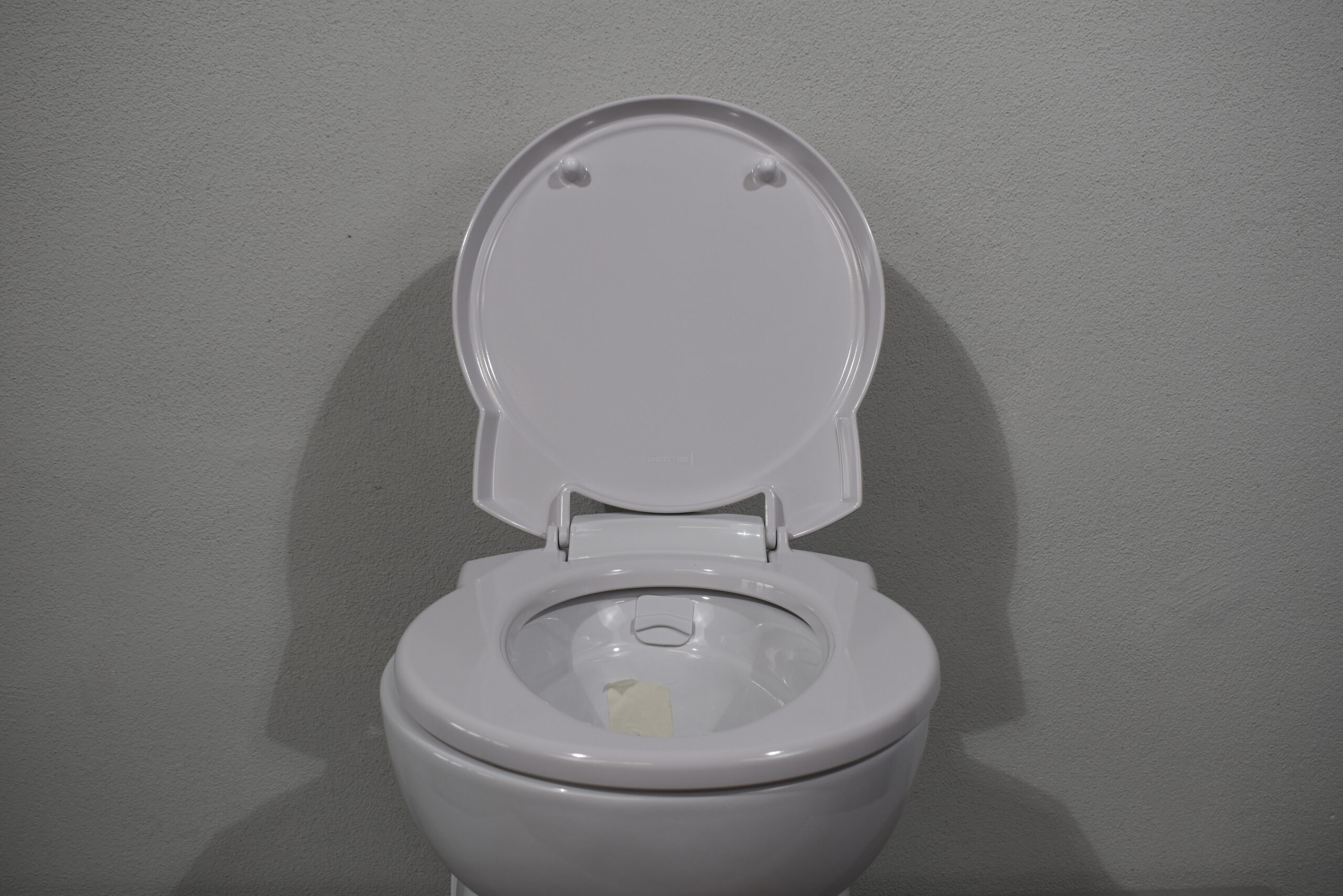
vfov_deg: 36.9
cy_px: 448
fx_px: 1343
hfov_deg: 53.1
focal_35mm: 36
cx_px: 672
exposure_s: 1/160
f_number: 5.6
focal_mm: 24
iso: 200
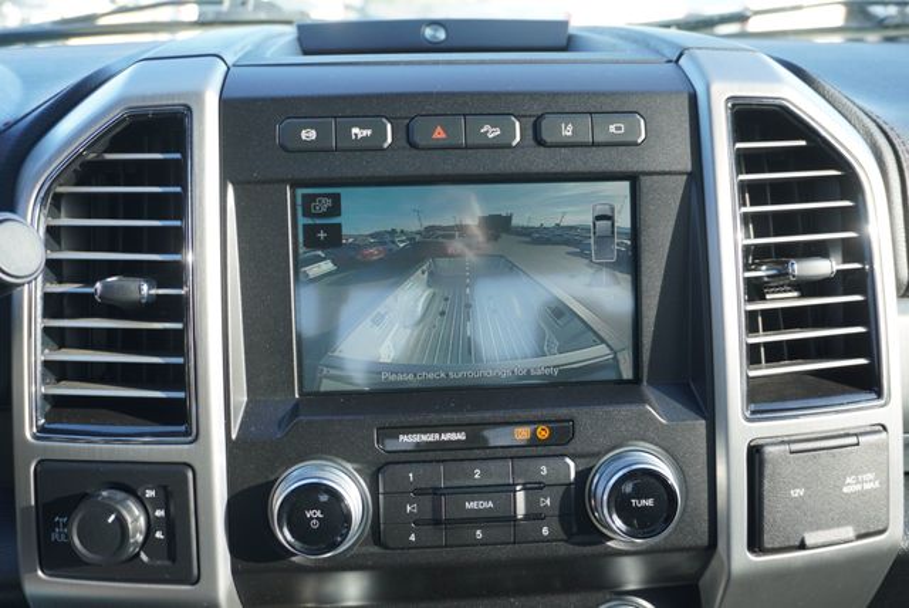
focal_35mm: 36
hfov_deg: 53.1
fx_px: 910
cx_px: 454
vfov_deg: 36.9
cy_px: 304
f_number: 4.5
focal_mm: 24
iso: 200
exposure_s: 1/60
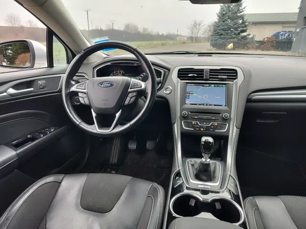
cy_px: 114
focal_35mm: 23
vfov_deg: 58.9
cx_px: 153
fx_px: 203
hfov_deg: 73.9
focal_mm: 5.56
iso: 154
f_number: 1.8
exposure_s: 1/100
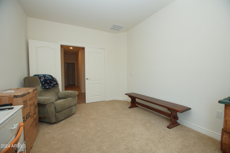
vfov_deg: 77.3
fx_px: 96
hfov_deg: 100.4
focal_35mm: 15
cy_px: 76
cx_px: 115
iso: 200
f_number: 3.5
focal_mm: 10
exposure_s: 1/100
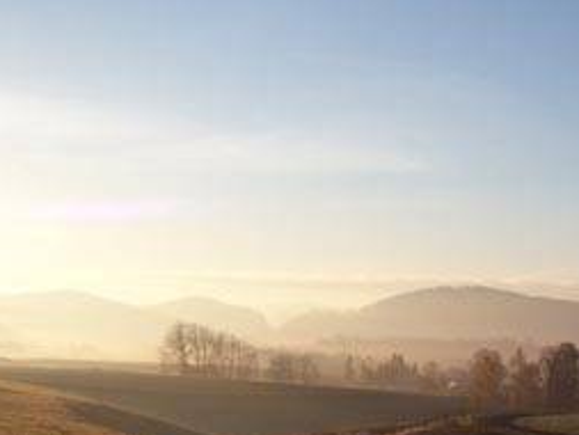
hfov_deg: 26.2
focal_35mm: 72
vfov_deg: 20.0
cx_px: 506
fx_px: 1205
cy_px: 405
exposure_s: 1/750
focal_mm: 6.3
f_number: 4
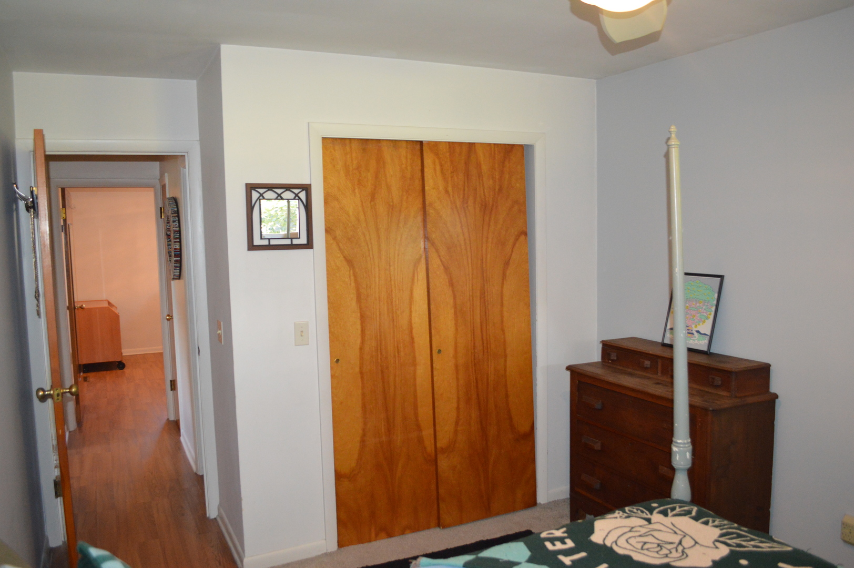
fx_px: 640
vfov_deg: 47.9
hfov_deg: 67.4
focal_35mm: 27
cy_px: 284
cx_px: 427
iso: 1800
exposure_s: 1/60
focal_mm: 18
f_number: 3.5
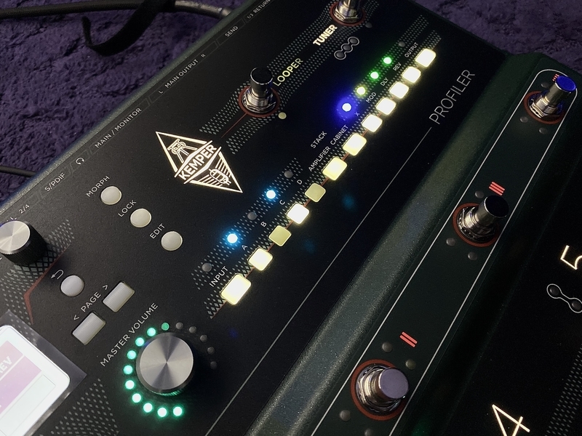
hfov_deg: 67.3
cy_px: 218
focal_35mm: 26
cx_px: 291
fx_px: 437
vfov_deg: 53.1
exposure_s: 1/25
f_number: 1.8
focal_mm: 4.25
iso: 640
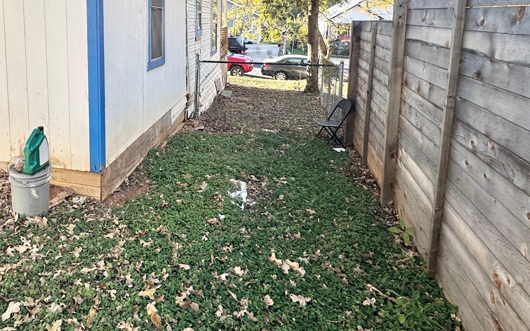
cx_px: 159
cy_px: 65
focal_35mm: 26
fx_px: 376
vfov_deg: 45.2
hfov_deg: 67.6
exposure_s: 1/181
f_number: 2.2
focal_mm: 2.22
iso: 40
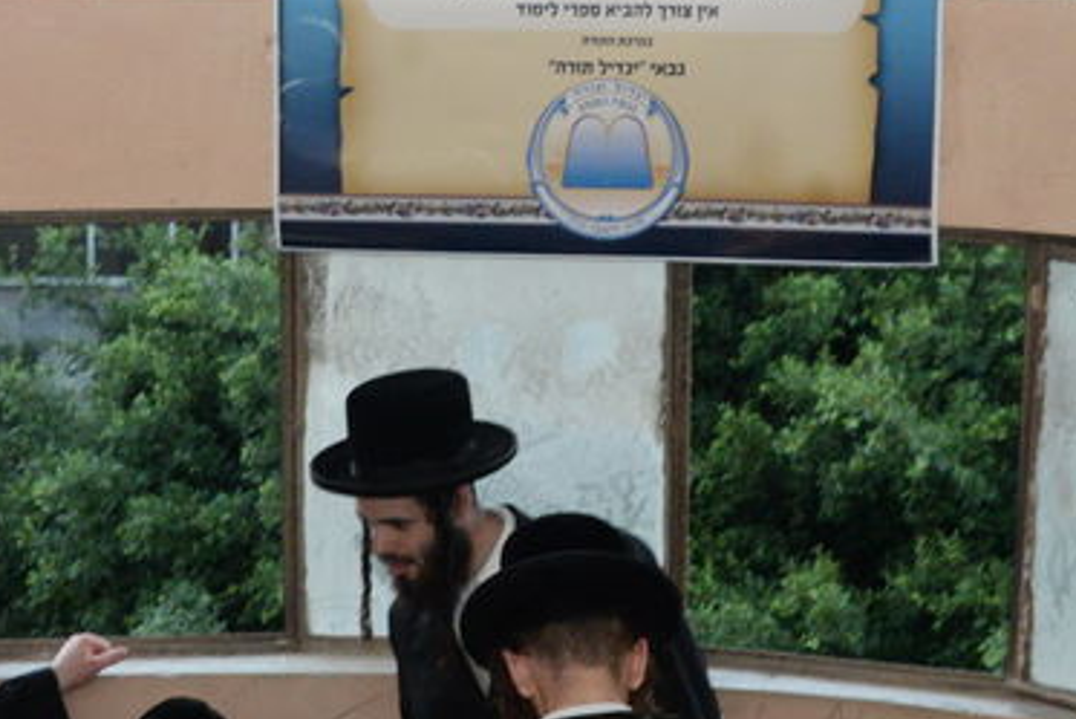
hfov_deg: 19.4
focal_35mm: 105
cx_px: 436
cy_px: 572
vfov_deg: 13.0
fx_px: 3139
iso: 2500
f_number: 5.6
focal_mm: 28
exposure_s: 1/60
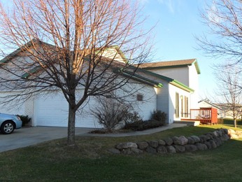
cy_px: 91
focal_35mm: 32
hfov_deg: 56.8
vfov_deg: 44.2
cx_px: 121
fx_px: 224
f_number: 5
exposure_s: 1/125
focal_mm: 5.3
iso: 80
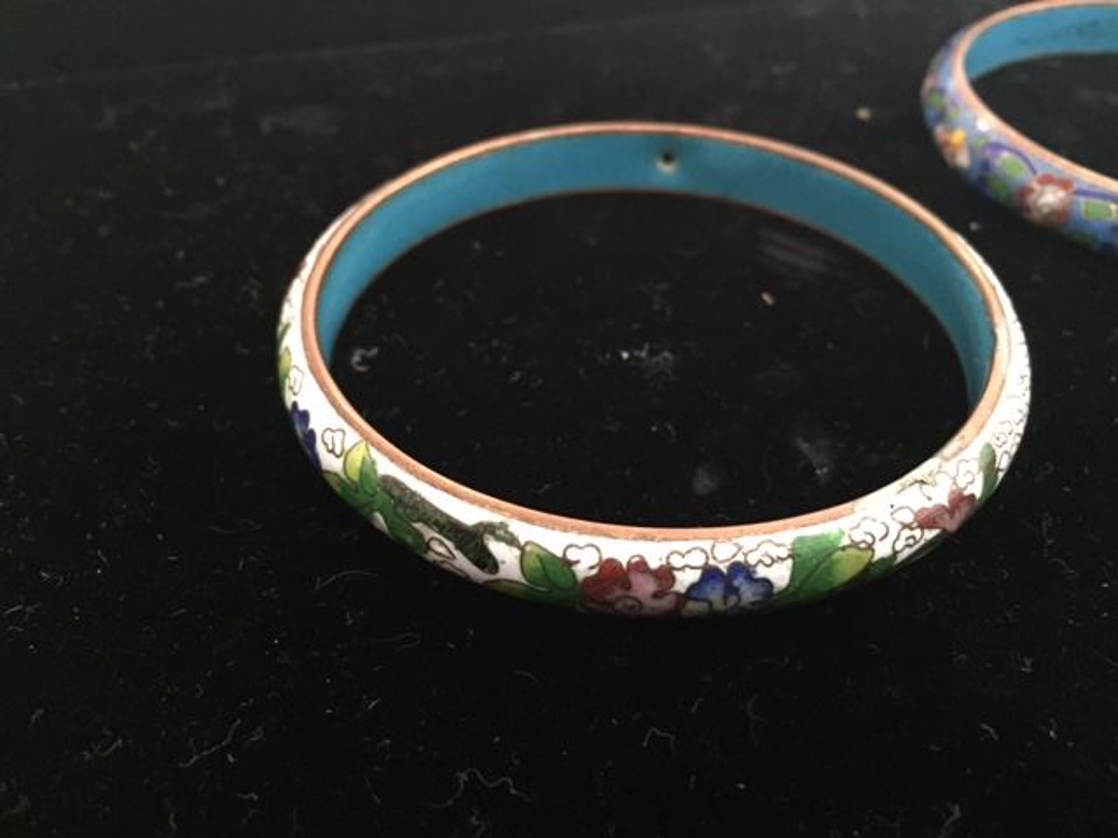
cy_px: 419
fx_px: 937
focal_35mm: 29
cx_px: 559
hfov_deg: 61.7
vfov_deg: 48.2
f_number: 2.2
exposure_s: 1/17
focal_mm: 4.15
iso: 320
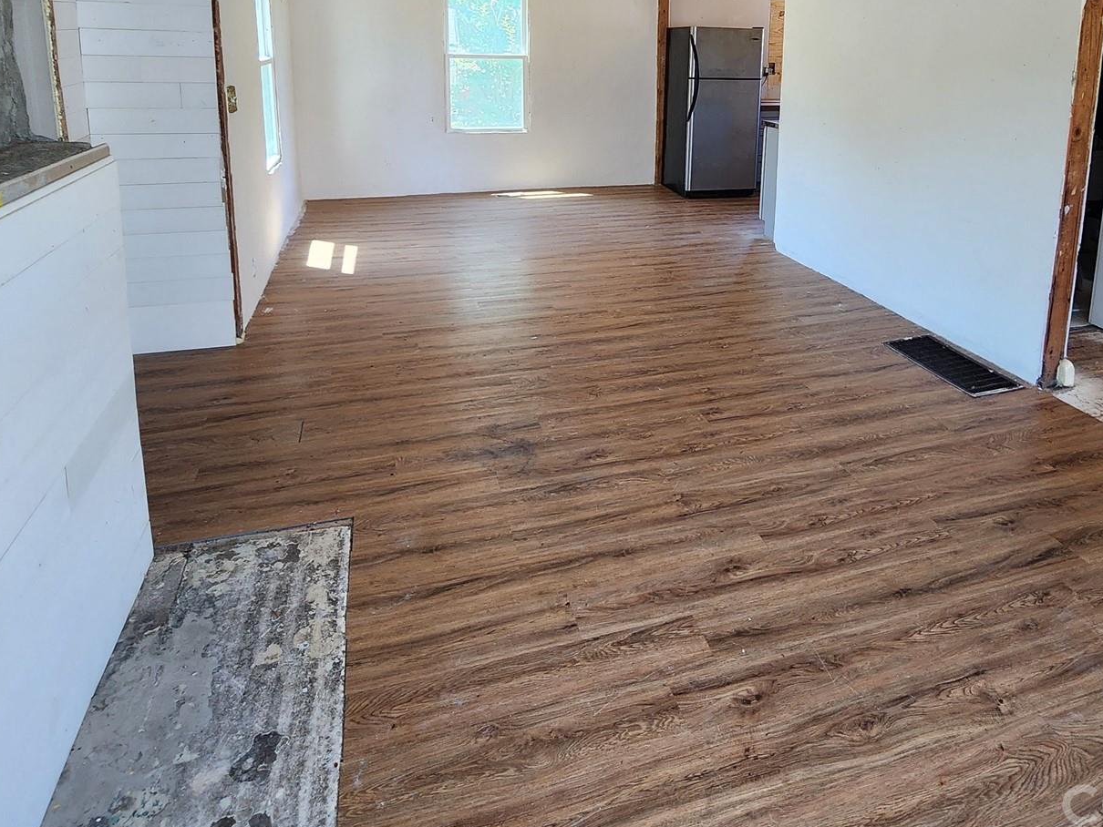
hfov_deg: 75.8
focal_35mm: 22
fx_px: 701
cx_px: 644
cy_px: 185
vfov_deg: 57.3
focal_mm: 2.2
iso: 200
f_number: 2.2
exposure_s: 1/60
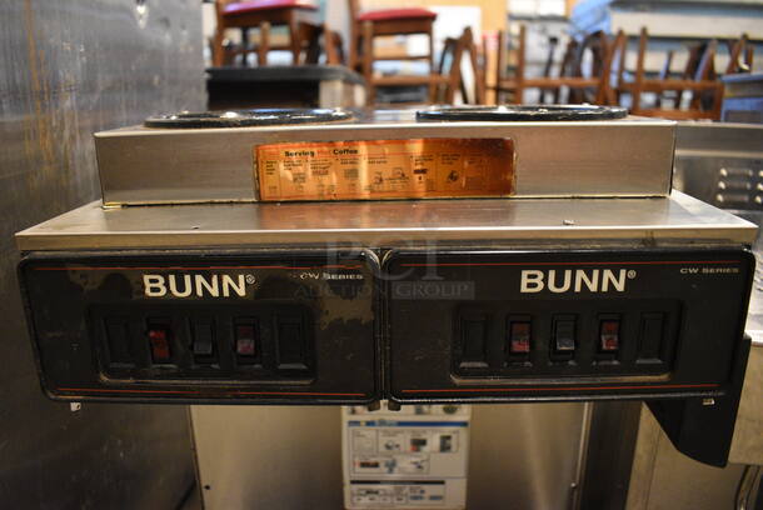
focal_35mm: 27
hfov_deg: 67.3
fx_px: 573
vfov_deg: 48.0
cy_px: 255
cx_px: 382
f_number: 3.5
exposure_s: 1/30
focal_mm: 18
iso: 2800
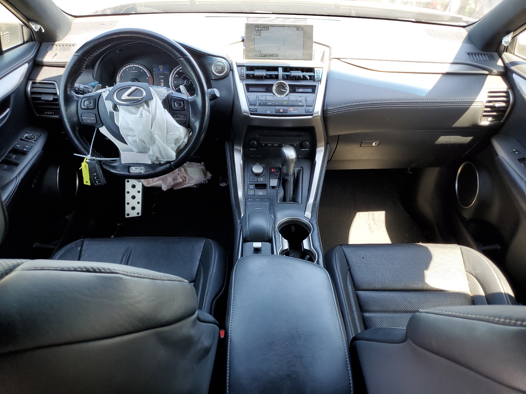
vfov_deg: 53.1
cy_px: 197
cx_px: 263
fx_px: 395
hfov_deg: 67.3
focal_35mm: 26
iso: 63
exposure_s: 1/120
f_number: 1.5
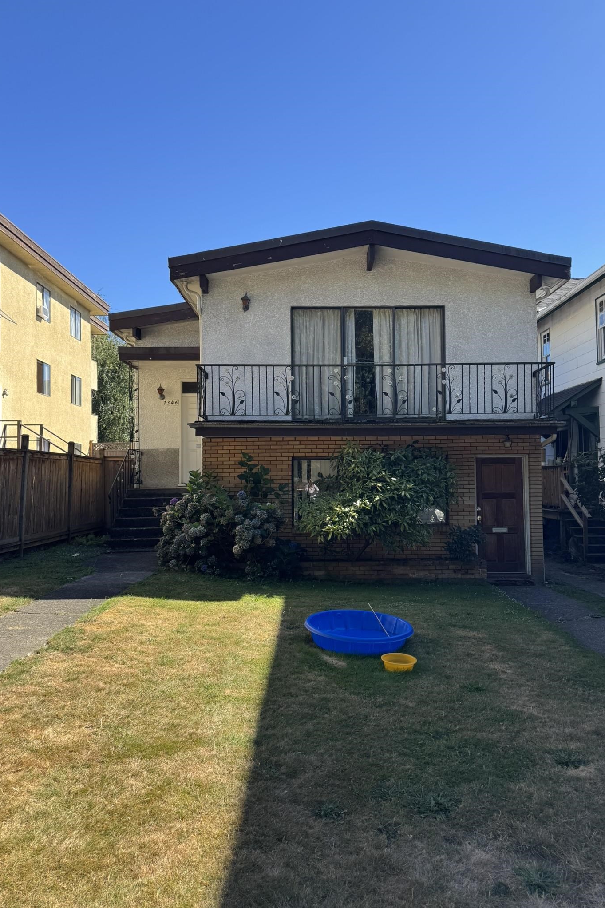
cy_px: 454
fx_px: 630
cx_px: 329
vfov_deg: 71.5
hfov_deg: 51.2
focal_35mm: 25
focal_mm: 6.76
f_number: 1.78
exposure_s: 1/1637
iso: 80
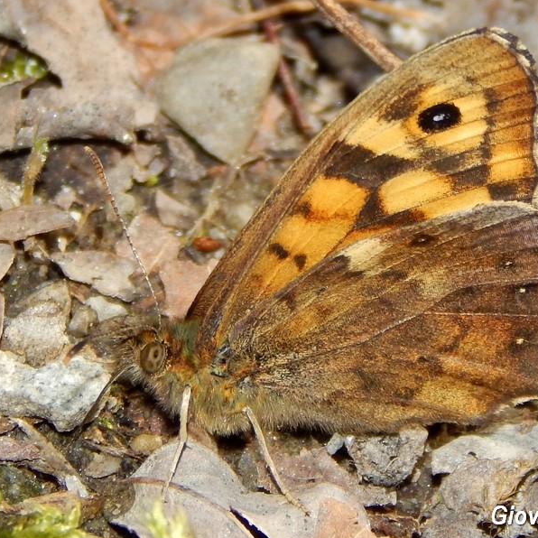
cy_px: 269
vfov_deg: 7.1
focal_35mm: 248
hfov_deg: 7.1
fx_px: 4361
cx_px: 328
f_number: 10.9
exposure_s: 1/200
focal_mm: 37.1
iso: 125
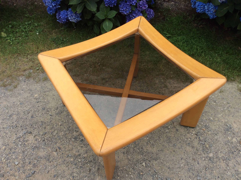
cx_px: 120
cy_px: 90
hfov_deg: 56.9
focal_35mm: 32
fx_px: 222
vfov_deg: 44.1
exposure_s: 1/349
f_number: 2.4
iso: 32
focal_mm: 3.3
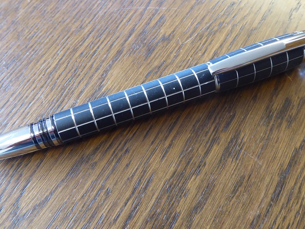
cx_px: 153
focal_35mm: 34
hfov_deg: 54.0
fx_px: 300
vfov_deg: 41.8
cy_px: 105
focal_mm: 4.3
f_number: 3.3
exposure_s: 1/30
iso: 400
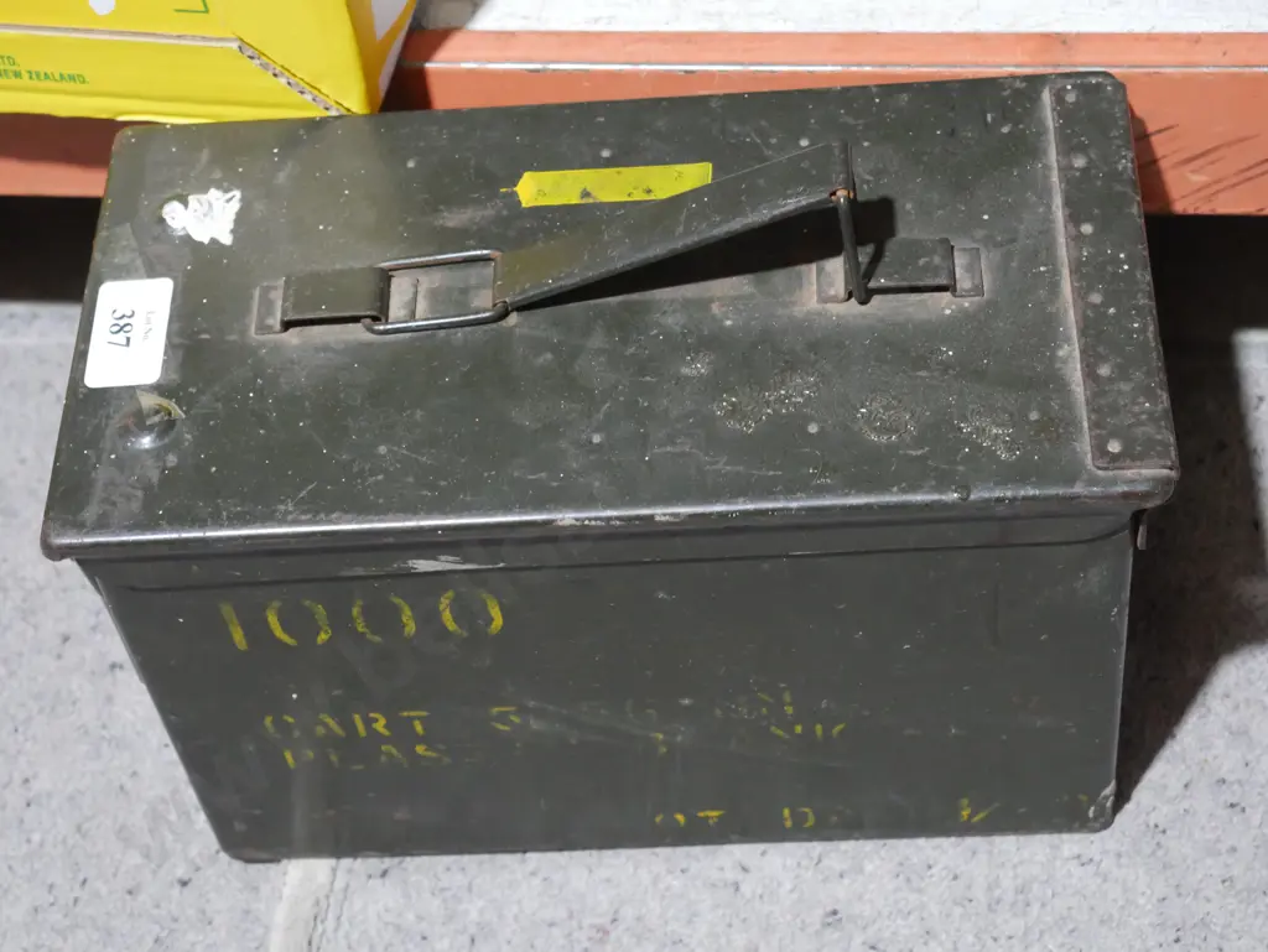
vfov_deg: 21.0
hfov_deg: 27.8
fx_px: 2565
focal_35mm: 70
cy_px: 476
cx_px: 634
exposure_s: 1/80
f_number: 5.5
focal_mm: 35
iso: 2500
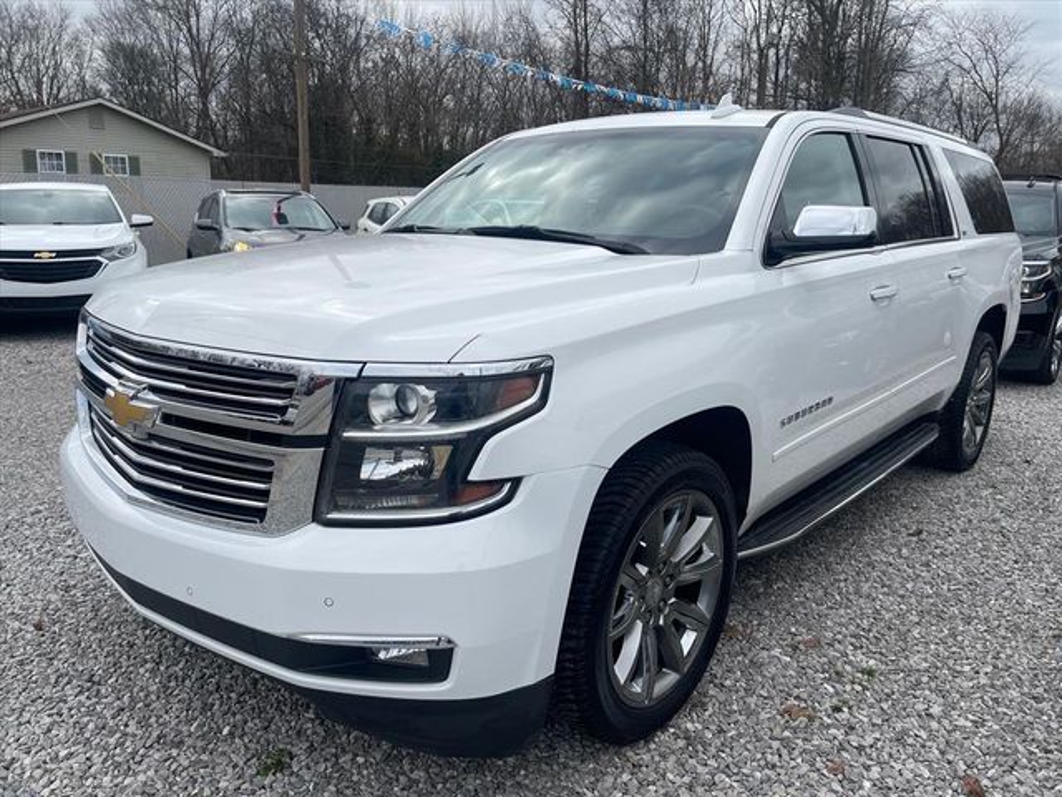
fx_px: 798
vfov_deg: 53.1
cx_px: 531
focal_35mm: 26
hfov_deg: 67.3
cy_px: 398
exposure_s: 1/2203
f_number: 1.6
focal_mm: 5.1
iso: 32
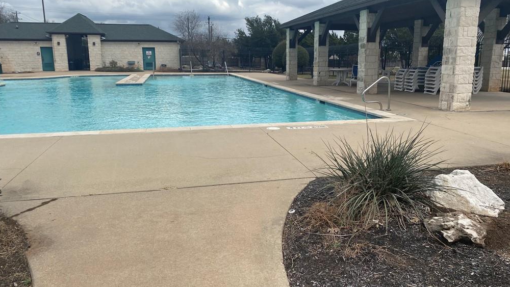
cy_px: 127
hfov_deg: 66.0
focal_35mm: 29
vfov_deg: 40.1
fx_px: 392
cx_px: 260
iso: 32
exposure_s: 1/3125
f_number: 1.8
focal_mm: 4.25
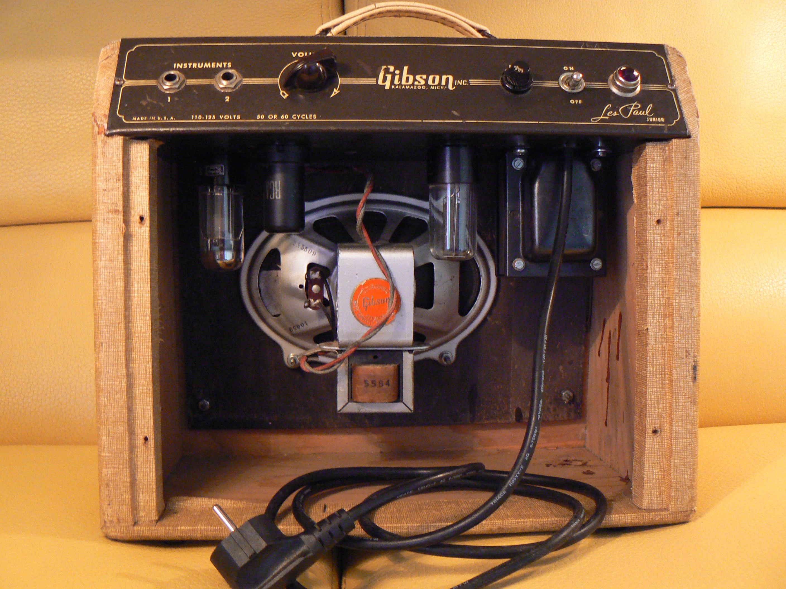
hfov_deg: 51.4
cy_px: 294
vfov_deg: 39.7
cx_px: 393
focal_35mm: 36
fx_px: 817
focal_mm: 6
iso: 200
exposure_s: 1/15
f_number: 2.8
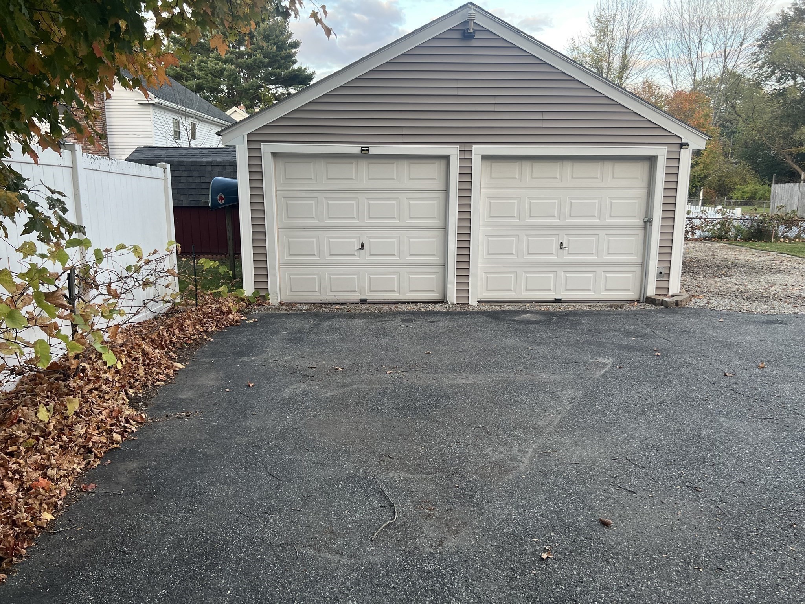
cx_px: 402
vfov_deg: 53.1
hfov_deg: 67.3
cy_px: 302
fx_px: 605
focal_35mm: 26
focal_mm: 5.7
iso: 64
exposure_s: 1/121
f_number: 1.5
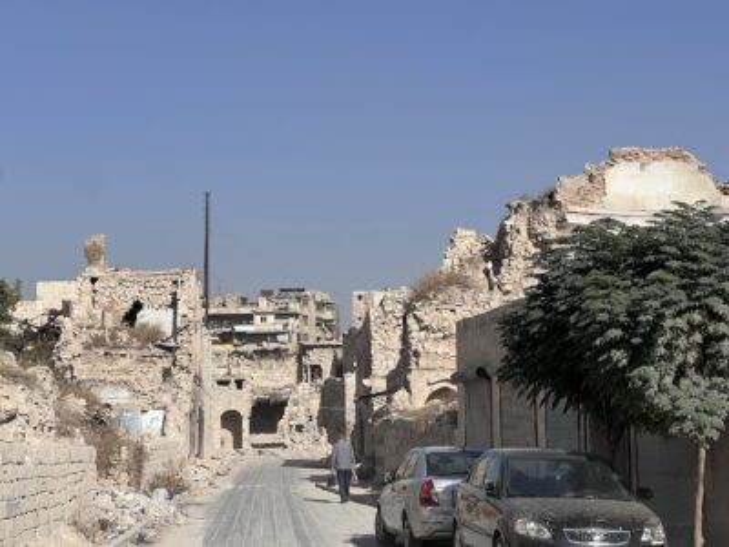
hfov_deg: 25.3
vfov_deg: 19.1
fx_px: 1622
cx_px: 364
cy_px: 274
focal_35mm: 77
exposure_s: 1/1233
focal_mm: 9
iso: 32
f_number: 2.8
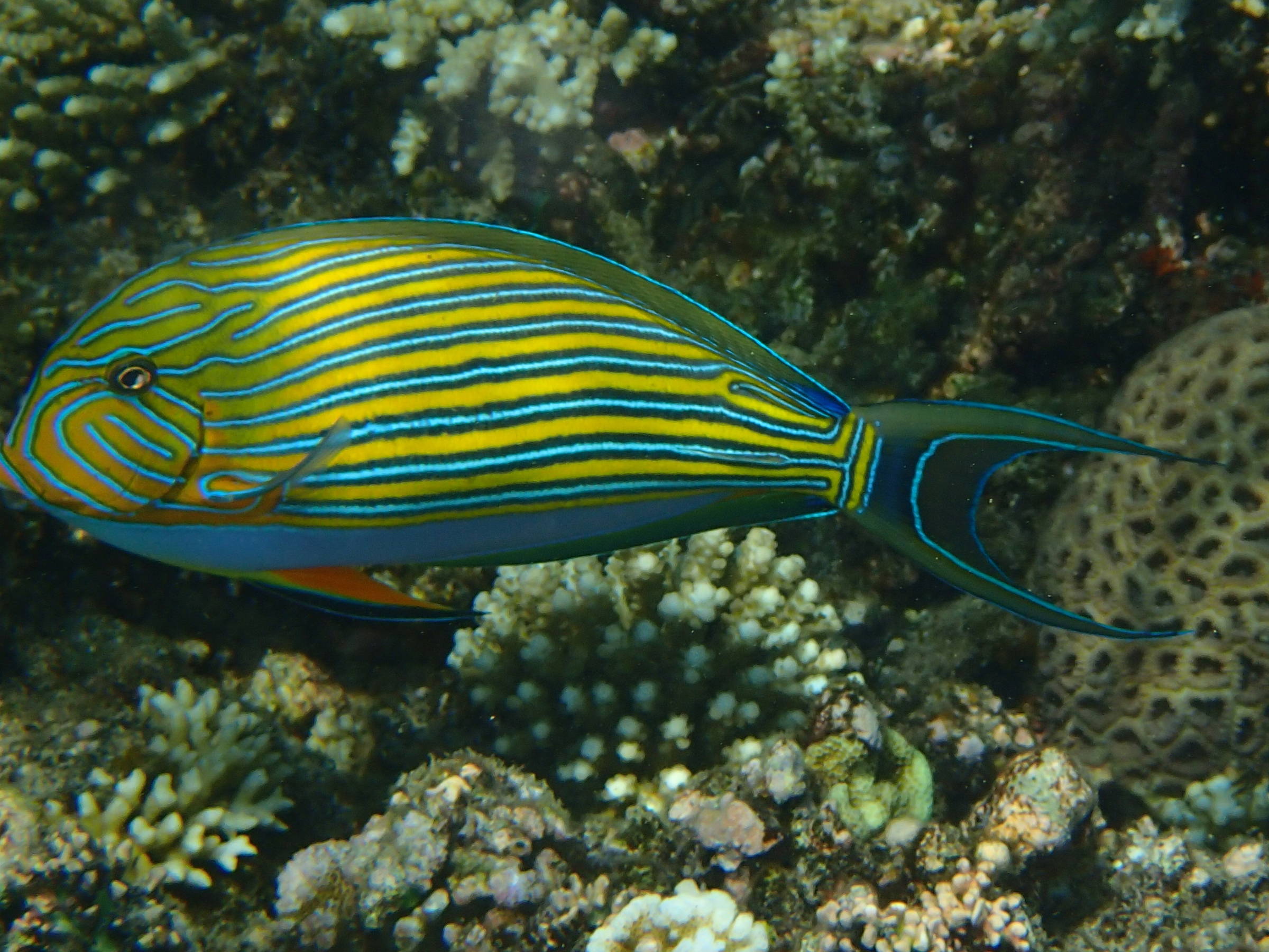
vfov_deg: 14.8
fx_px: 3666
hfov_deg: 19.6
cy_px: 476
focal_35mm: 100
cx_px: 634
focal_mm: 18
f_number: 6.3
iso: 160
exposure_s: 1/400
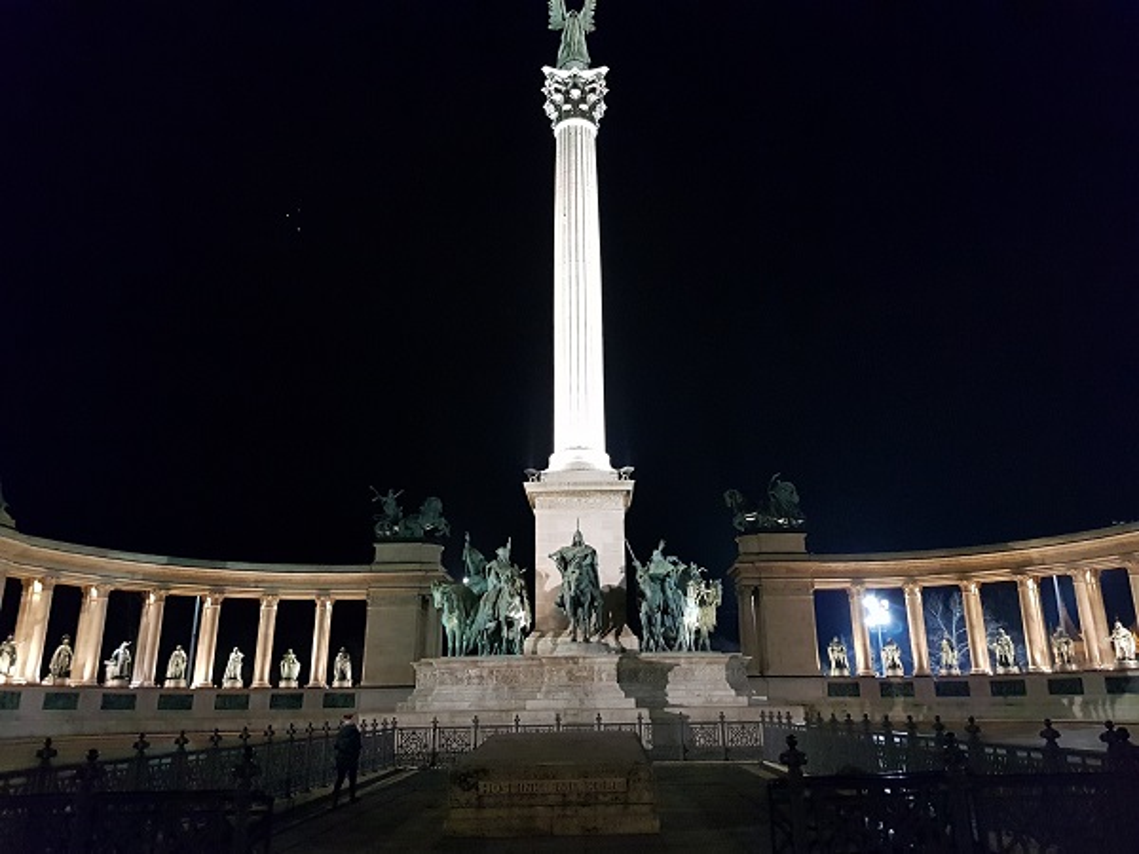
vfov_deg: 53.1
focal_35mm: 26
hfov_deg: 67.3
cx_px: 570
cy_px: 427
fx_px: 856
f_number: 1.7
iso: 1000
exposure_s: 1/33
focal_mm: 4.2
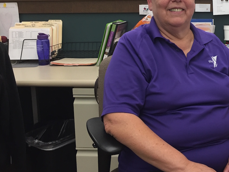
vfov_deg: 30.5
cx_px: 182
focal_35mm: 47
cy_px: 48
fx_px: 311
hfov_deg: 39.0
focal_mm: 4.15
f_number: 2.2
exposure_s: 1/30
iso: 100
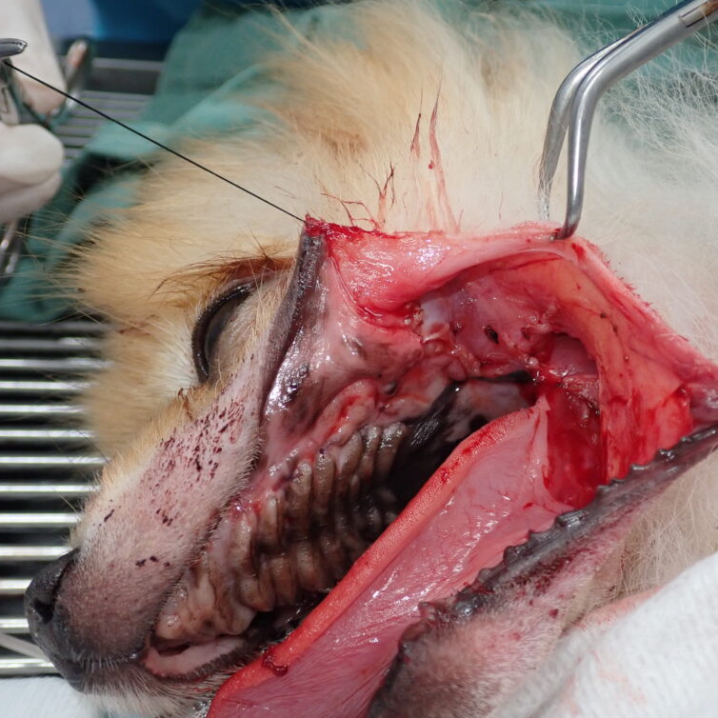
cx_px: 480
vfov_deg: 40.0
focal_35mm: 42
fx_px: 986
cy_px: 356
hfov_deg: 39.5
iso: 320
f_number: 2.6
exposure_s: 1/125
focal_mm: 6.42
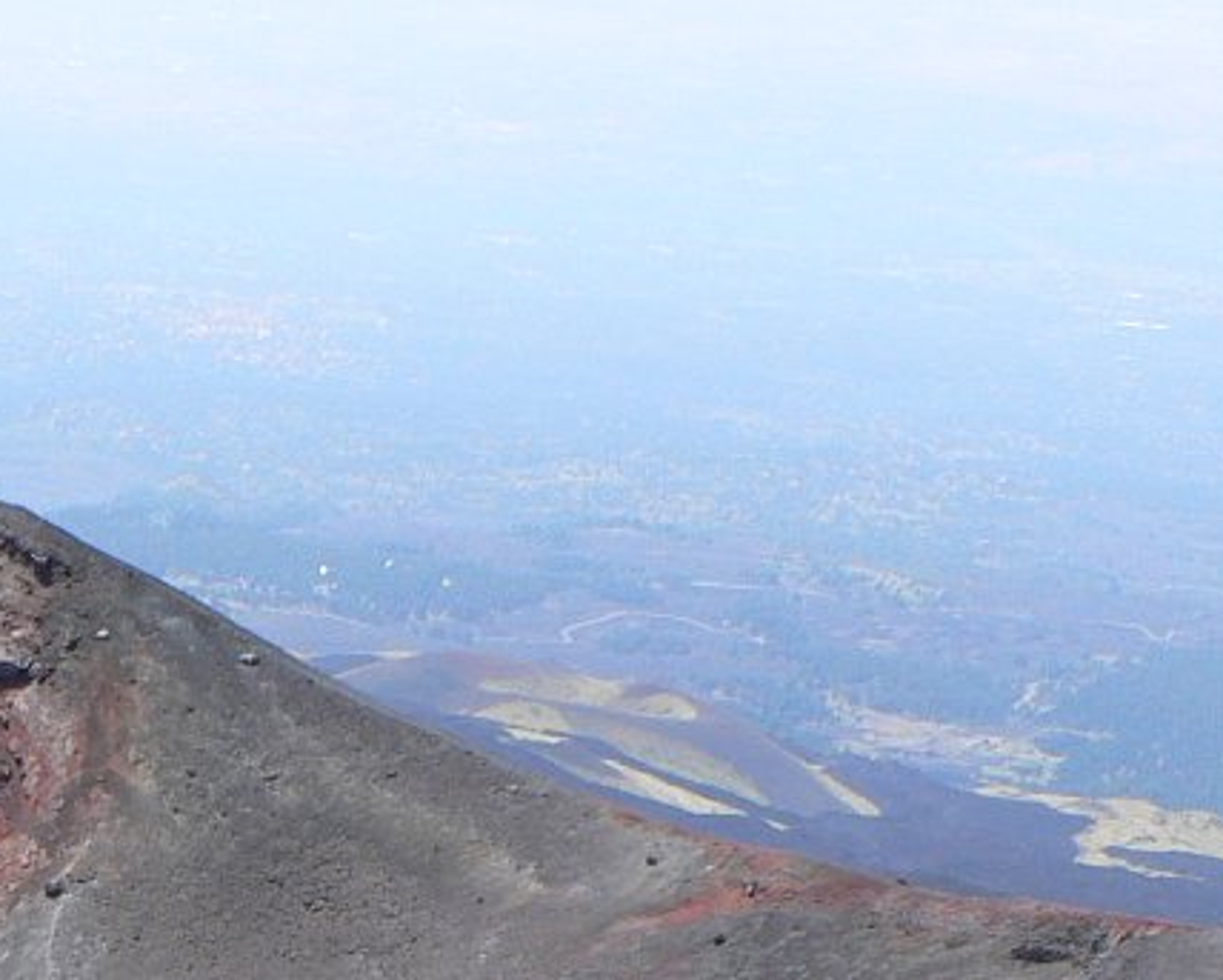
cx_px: -566
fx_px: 4491
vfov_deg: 11.8
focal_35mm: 124
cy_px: 1597
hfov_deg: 14.5
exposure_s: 1/250
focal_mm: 6.3
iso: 80
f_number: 4
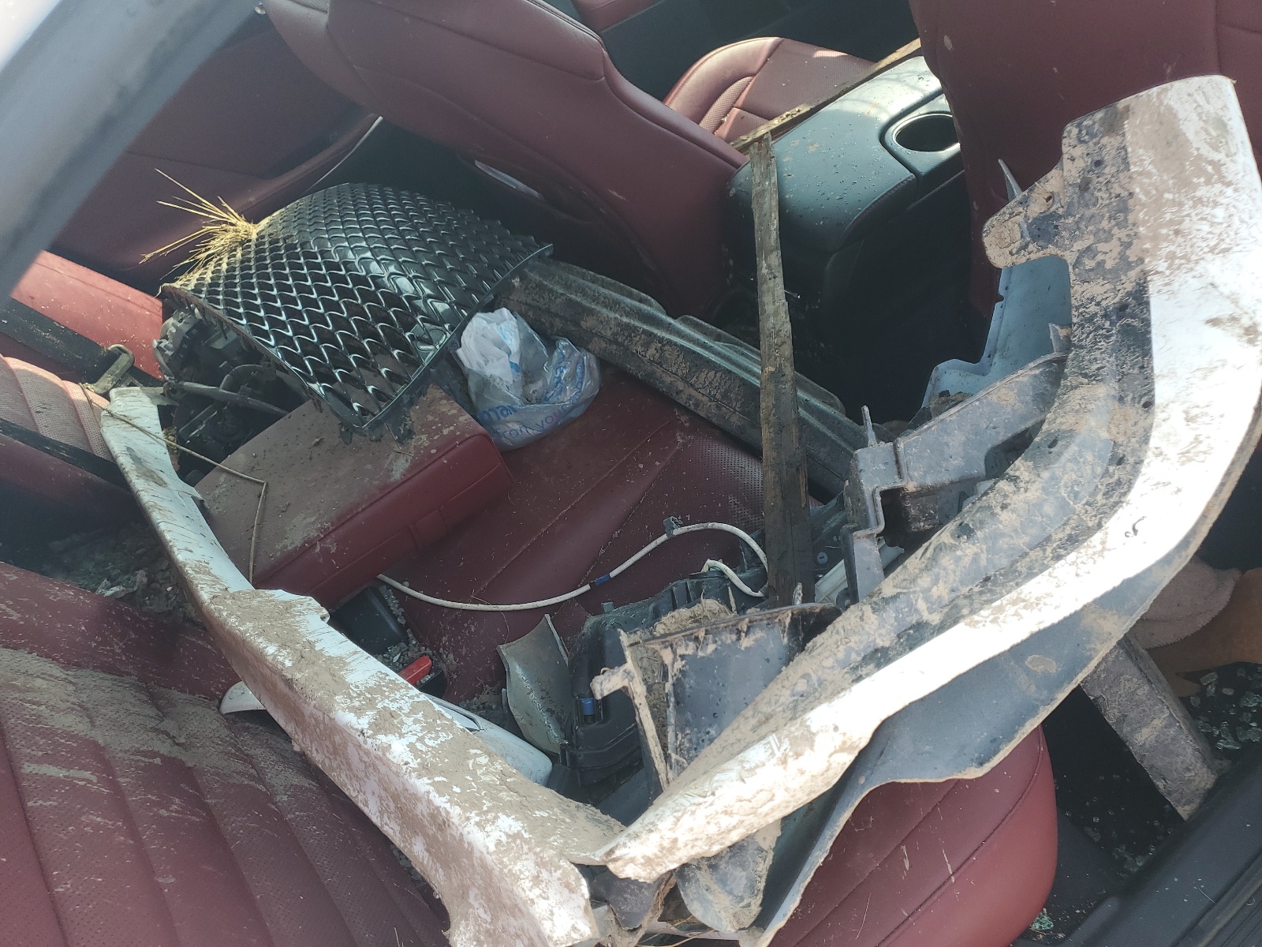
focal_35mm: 26
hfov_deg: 67.3
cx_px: 631
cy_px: 474
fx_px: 948
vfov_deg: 53.1
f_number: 1.5
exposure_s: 1/286
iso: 50
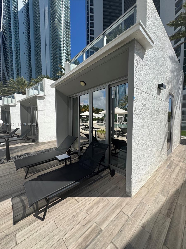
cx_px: 93
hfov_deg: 85.7
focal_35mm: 14
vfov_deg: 102.1
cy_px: 124
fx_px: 100
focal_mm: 2.22
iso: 50
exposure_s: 1/1567
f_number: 2.2
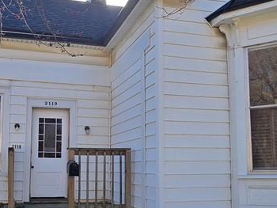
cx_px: 92
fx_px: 304
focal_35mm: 38
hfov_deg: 48.1
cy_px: 134
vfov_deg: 37.5
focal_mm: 2.2
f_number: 2.2
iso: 50
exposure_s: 1/1279
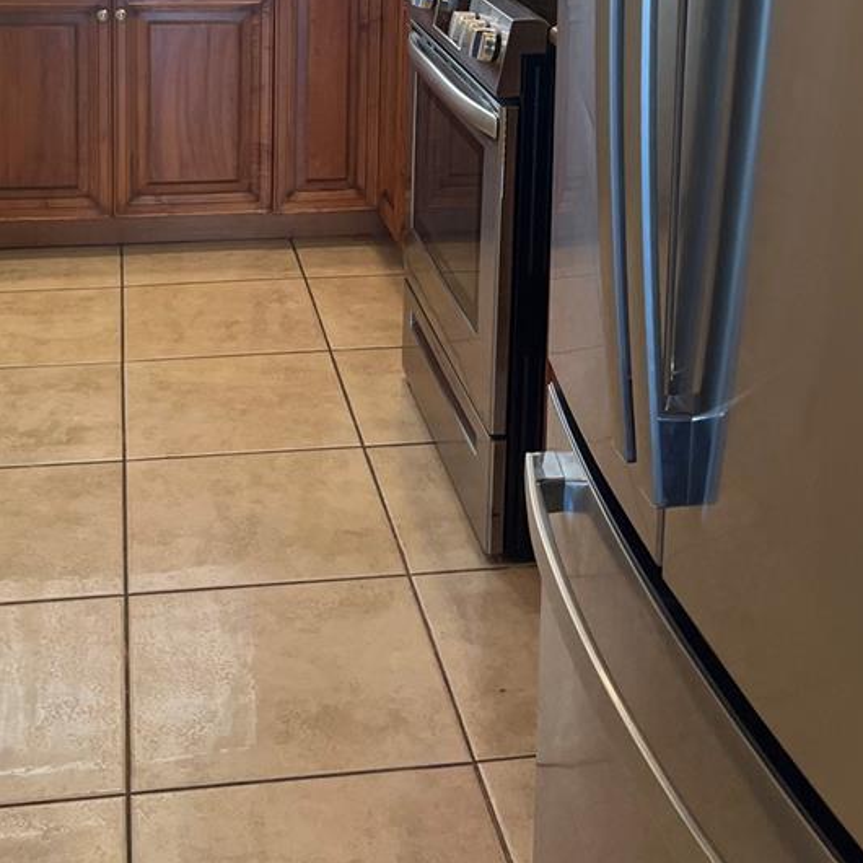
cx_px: 366
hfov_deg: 32.7
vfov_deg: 30.4
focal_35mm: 52
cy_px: -7
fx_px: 1467
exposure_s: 1/120
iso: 80
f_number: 1.6
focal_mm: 5.1
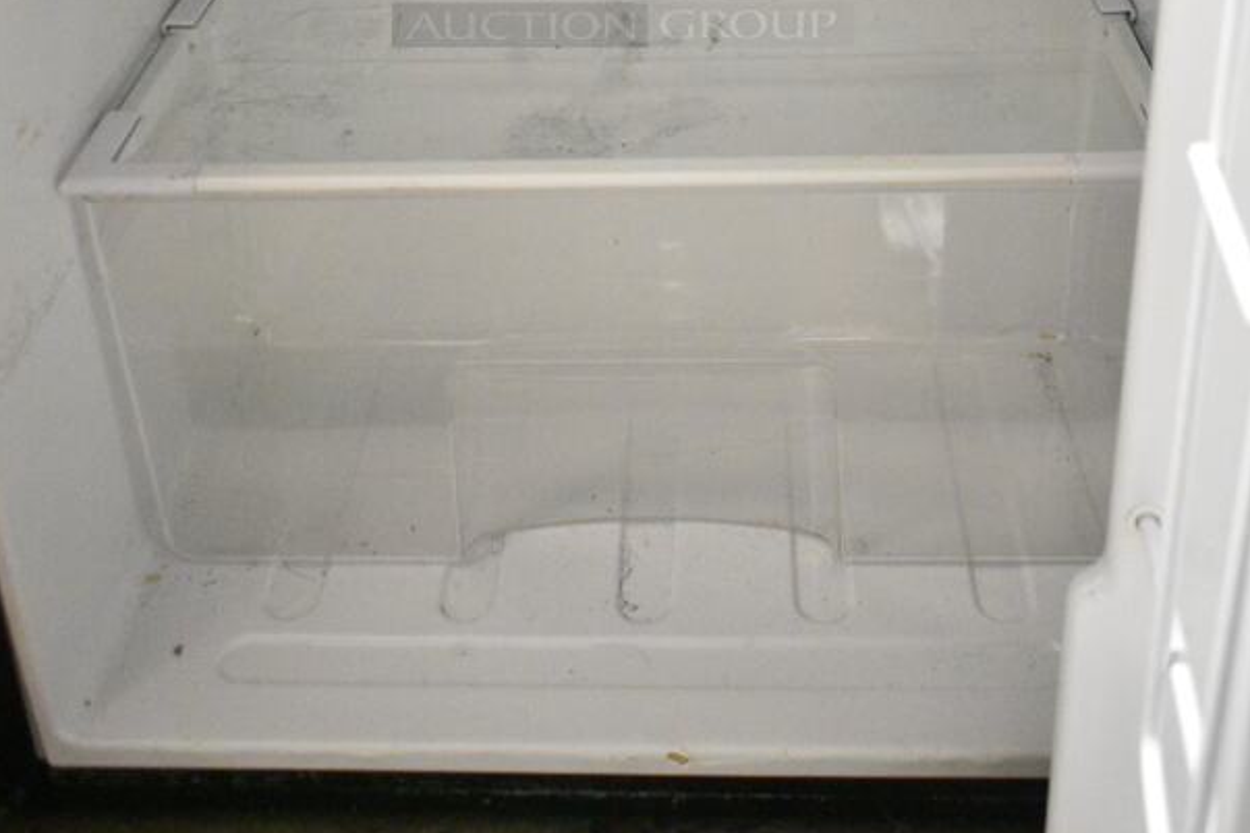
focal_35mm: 48
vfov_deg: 26.2
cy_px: -61
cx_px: 624
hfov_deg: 41.3
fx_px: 1658
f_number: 4
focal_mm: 21
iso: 6400
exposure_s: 1/60
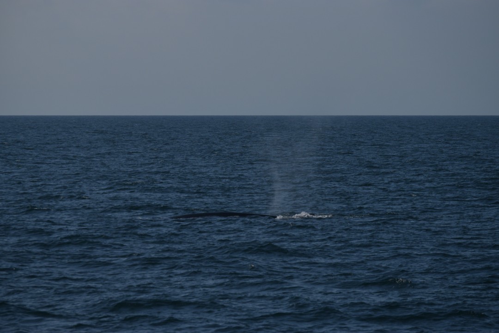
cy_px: 166
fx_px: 3638
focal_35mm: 262
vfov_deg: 5.2
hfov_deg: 7.8
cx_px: 250
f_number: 7.1
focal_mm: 175
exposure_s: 1/4000
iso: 200
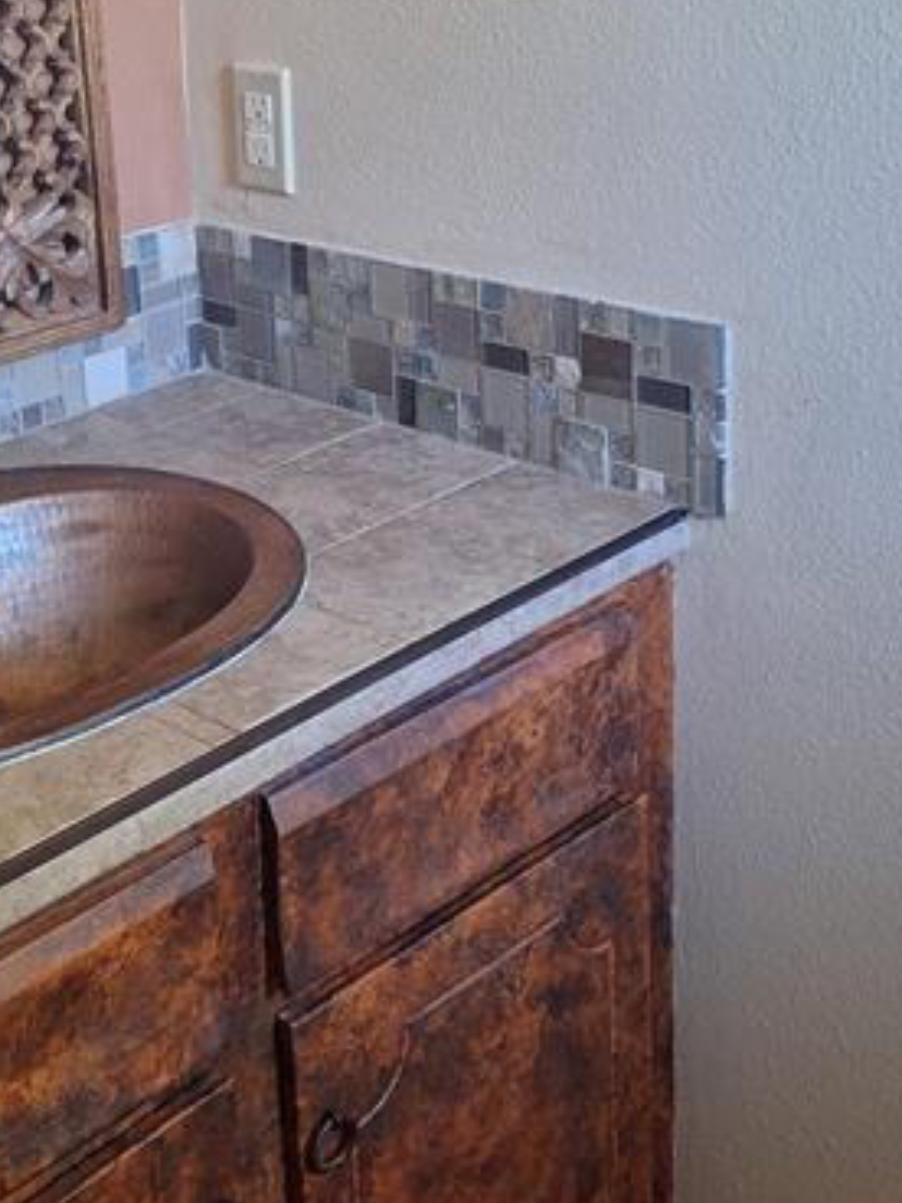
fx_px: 1668
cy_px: 268
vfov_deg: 38.4
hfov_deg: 30.0
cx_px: 270
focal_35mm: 48
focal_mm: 5.54
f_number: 1.8
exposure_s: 1/33
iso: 320
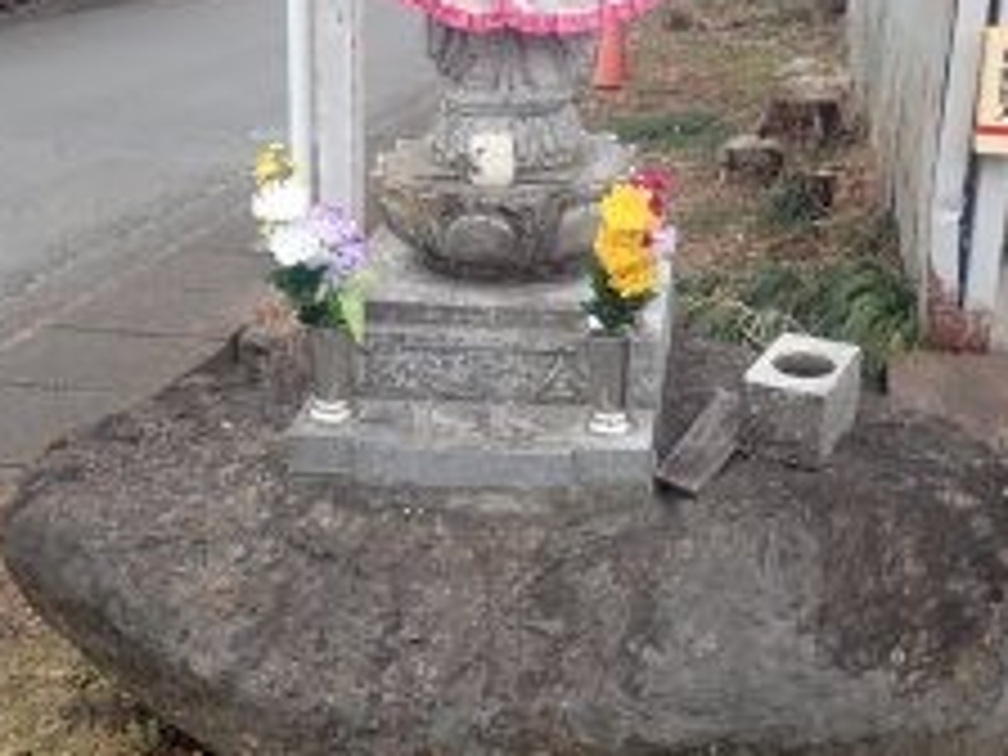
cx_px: 544
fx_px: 1456
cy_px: 234
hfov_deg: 38.2
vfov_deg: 28.9
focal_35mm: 50
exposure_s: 1/400
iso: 100
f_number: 2.8
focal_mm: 4.5
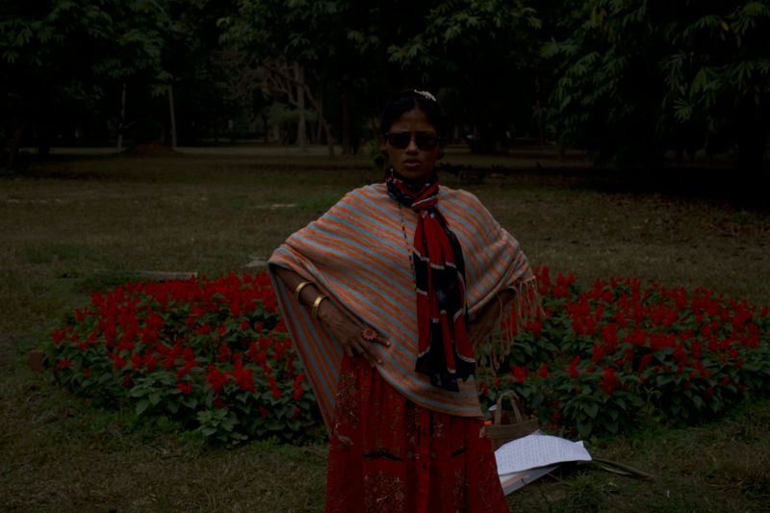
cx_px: 385
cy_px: 256
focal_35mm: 50
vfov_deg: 27.0
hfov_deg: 39.6
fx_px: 1069
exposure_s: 1/160
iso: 50
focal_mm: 50
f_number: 11
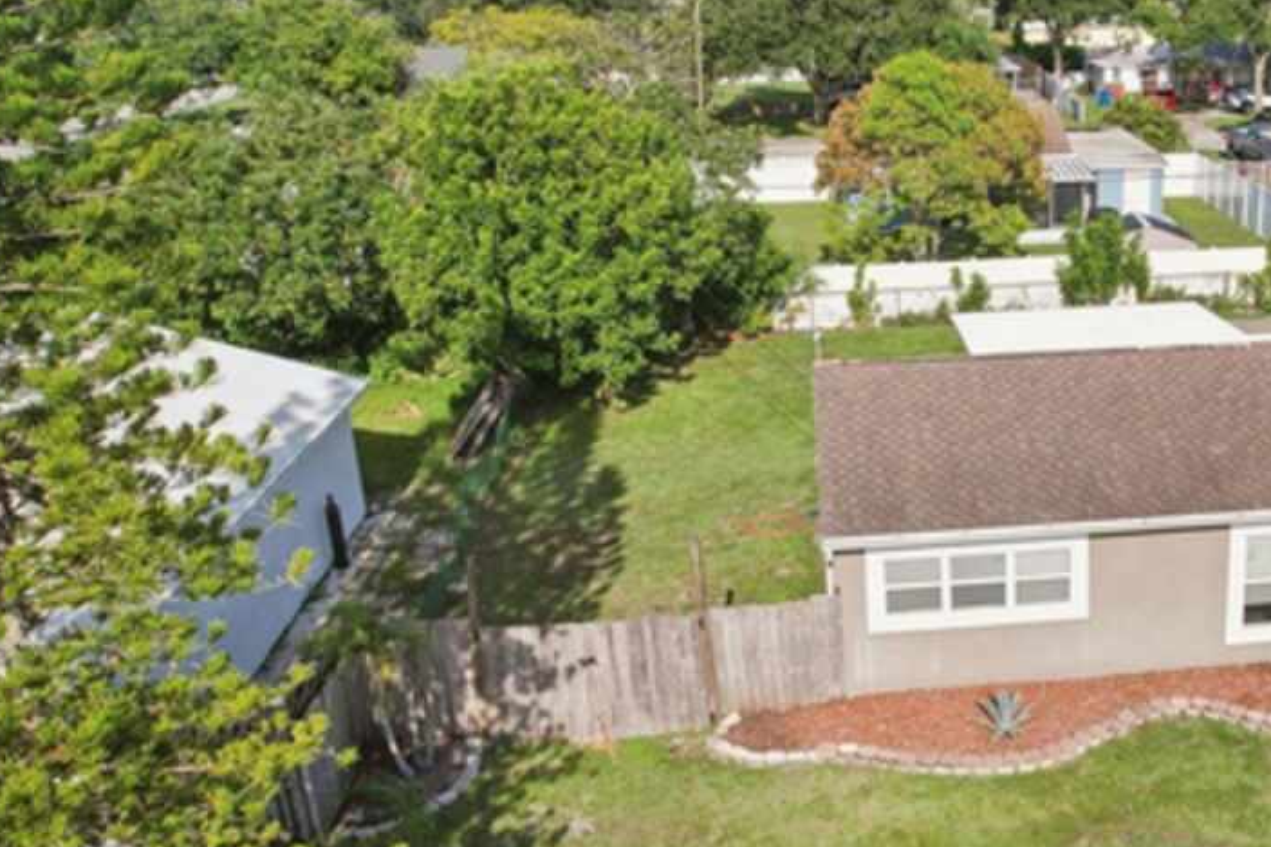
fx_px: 1412
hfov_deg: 46.0
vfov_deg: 33.3
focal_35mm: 40
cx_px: 1016
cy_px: 475
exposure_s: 1/2500
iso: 150
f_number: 2.8
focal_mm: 8.38
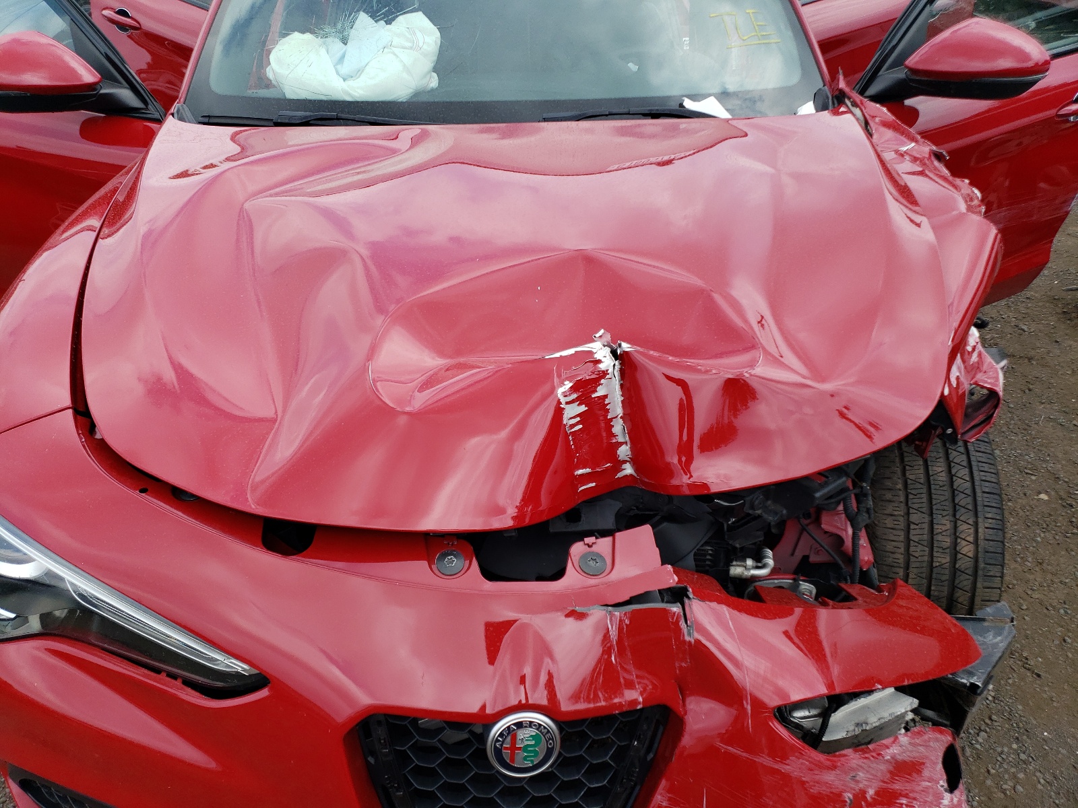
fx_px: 810
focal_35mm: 26
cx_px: 539
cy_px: 404
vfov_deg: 53.1
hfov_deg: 67.3
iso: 50
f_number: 1.5
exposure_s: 1/1667
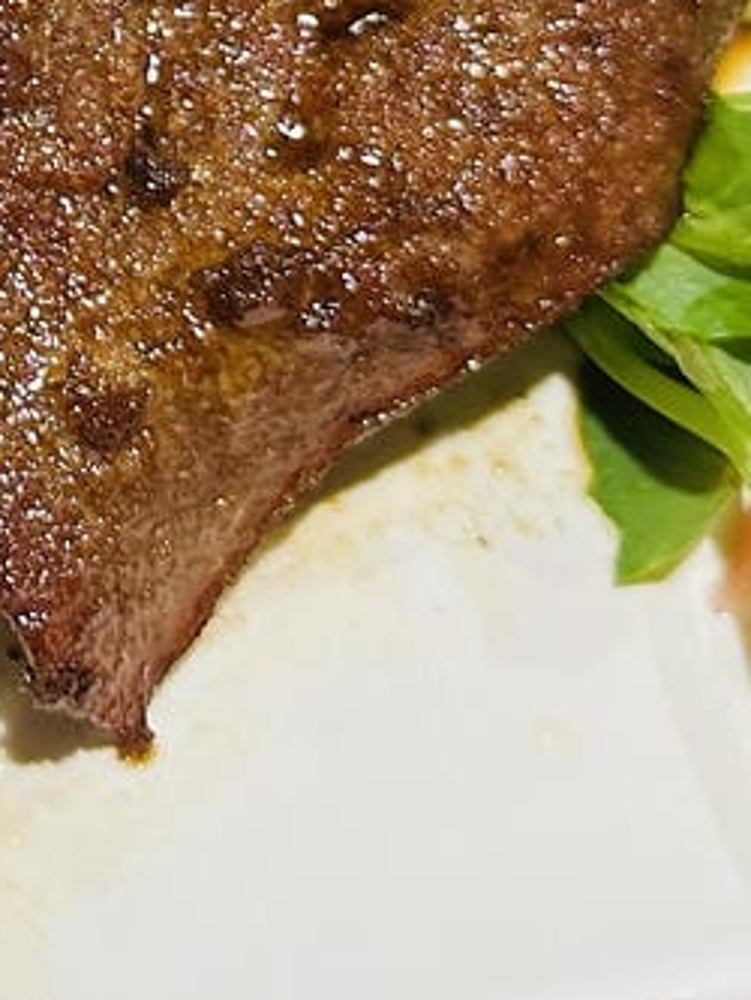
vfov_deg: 11.1
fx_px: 5001
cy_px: -342
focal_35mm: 173
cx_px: -475
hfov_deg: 8.3
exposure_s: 1/40
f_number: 1.78
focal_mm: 6.86
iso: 320
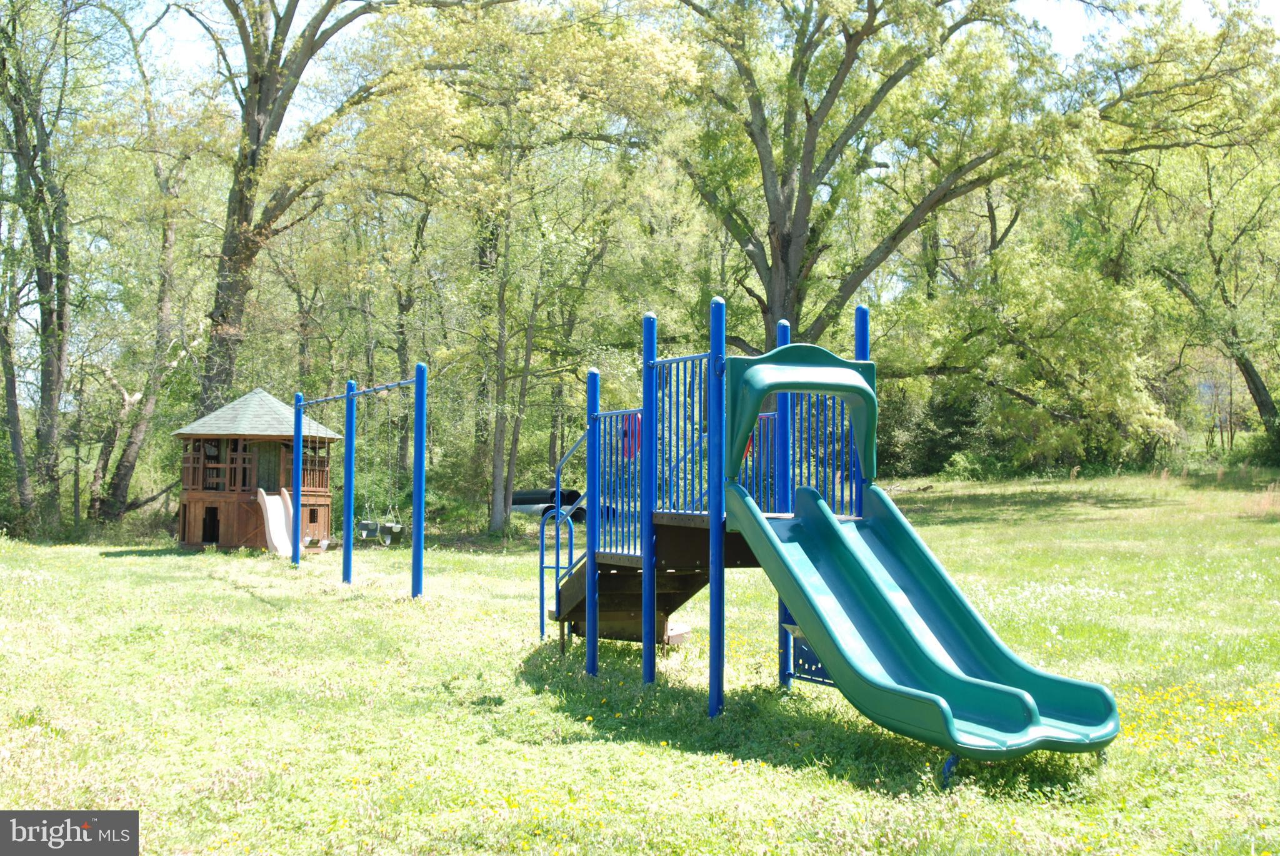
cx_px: 640
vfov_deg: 32.0
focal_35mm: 42
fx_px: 1495
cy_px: 428
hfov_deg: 46.4
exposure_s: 1/125
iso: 110
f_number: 5.6
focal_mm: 28
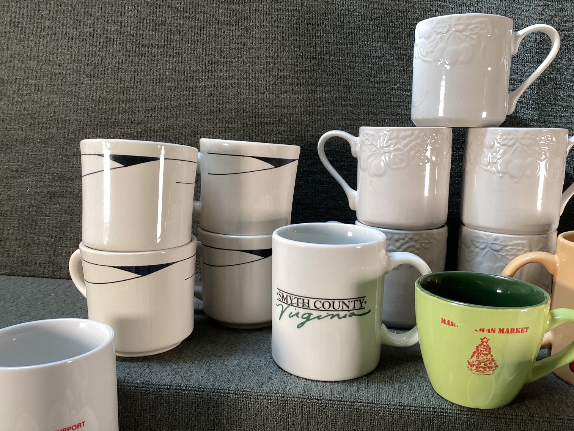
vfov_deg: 45.4
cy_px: 216
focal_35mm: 31
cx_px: 287
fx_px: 514
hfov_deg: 58.3
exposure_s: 1/100
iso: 80
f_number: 2.4
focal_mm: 3.3
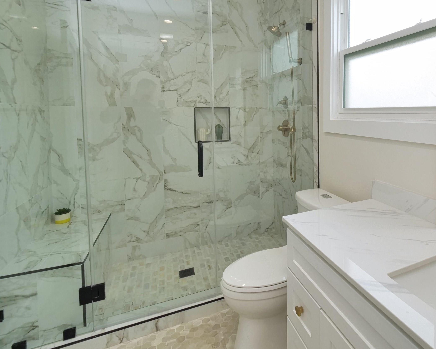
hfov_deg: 76.5
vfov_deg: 67.0
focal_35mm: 20
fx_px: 258
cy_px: 129
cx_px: 307
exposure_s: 1/160
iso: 800
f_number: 5.6
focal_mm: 7
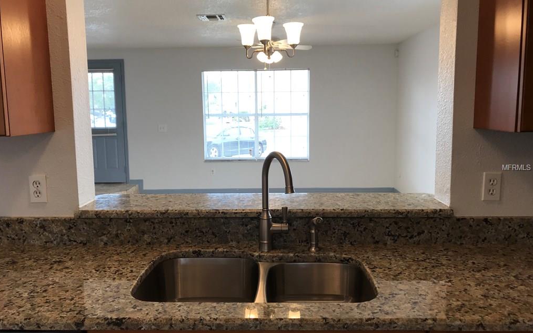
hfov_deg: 62.9
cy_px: 168
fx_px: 436
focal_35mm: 30
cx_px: 265
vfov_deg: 41.8
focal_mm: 3.99
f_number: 1.8
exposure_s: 1/60
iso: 25
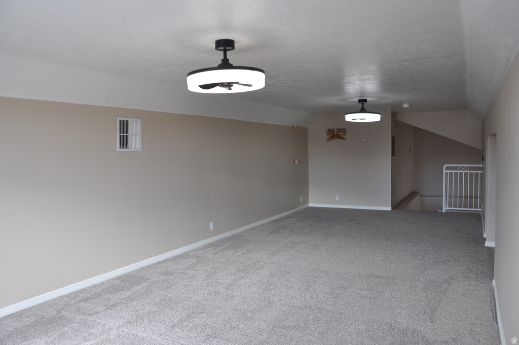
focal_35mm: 27
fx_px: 389
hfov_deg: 67.4
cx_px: 260
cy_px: 172
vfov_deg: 47.8
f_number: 6.3
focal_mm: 18
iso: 200
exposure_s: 1/40
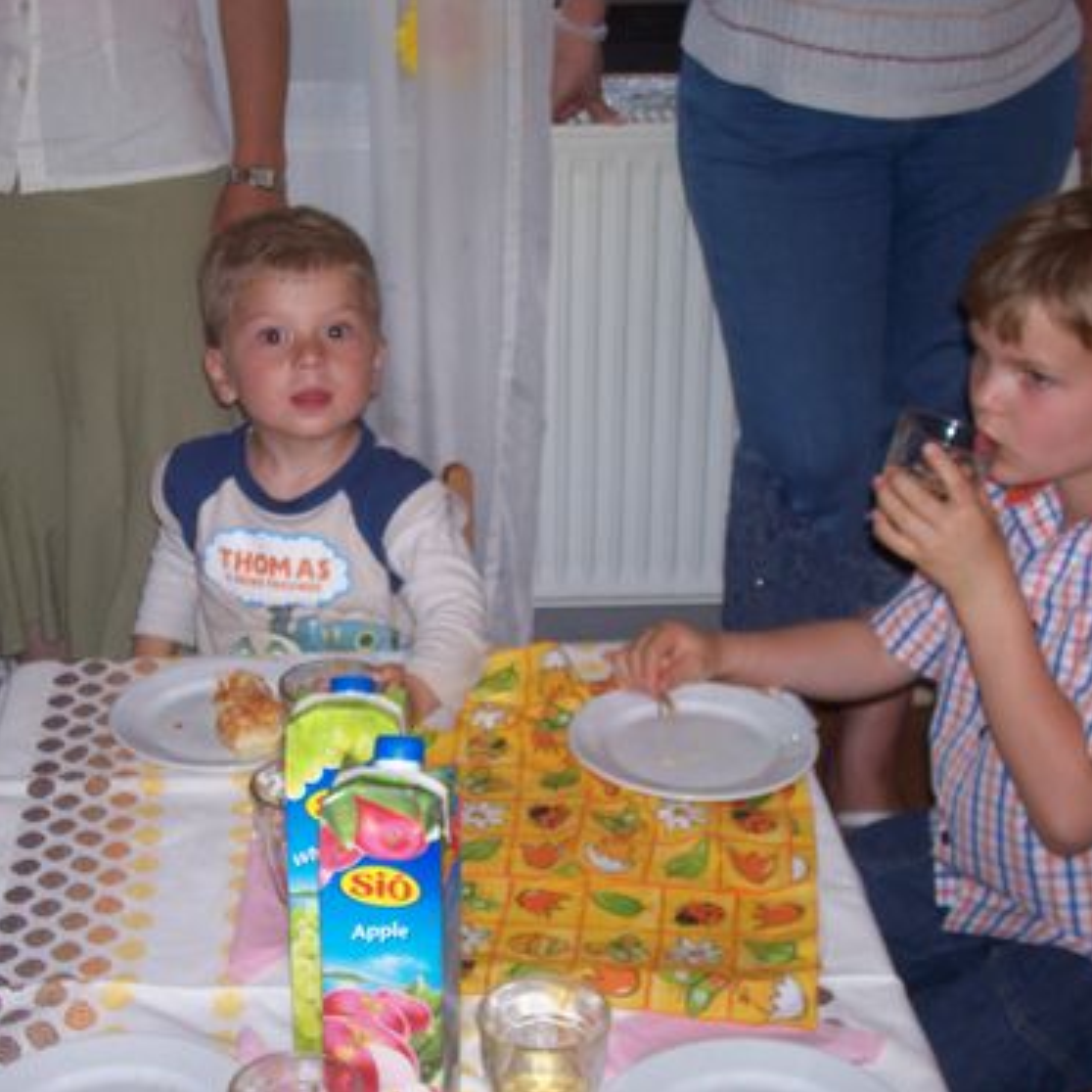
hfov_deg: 27.2
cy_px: 547
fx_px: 2248
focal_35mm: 63
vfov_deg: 27.3
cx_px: 399
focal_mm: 8.7
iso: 80
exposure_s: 1/73.3
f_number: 3.2
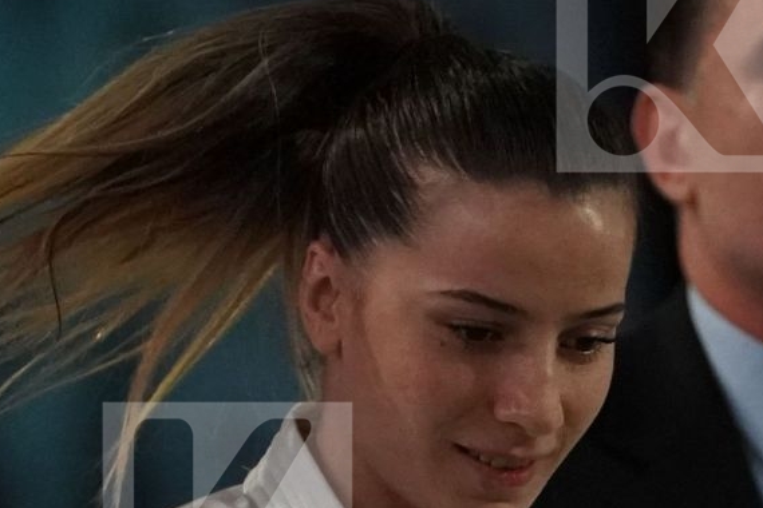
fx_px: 17463
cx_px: 681
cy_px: 524
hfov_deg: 2.5
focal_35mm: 824
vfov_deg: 1.7
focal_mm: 174
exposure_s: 1/1000
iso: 6400
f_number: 2.8
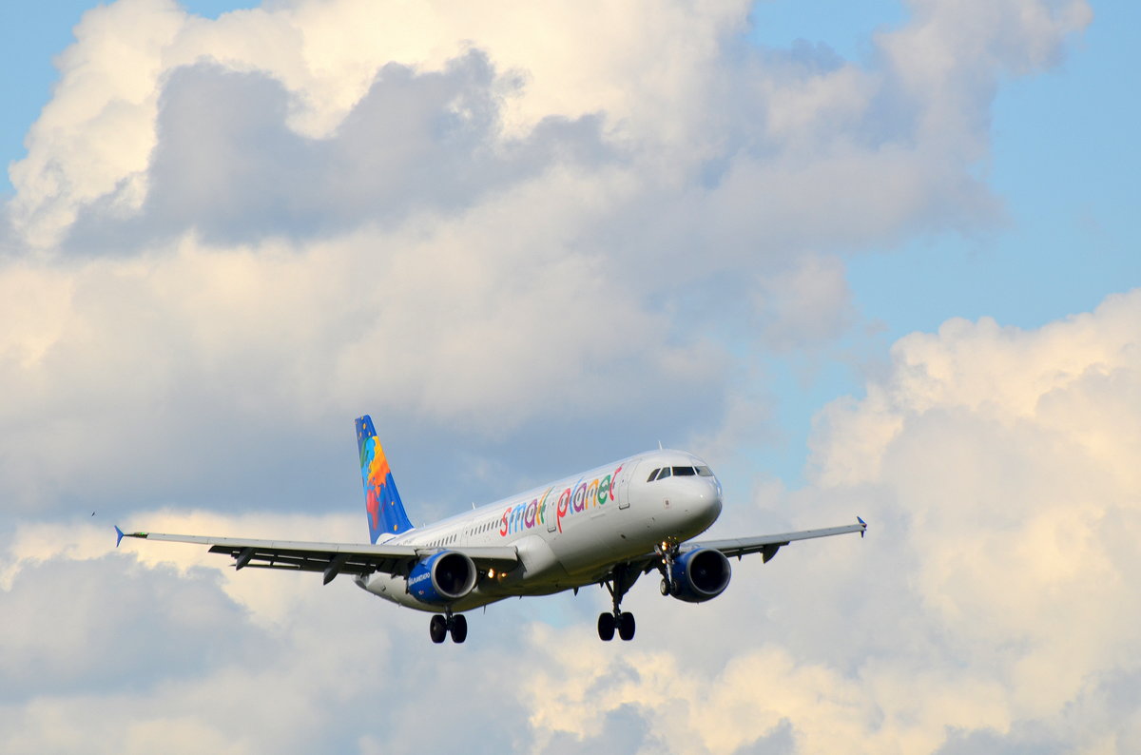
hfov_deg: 4.6
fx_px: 14229
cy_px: 378
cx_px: 570
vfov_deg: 3.0
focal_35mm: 450
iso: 200
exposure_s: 1/1000
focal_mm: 300
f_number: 8
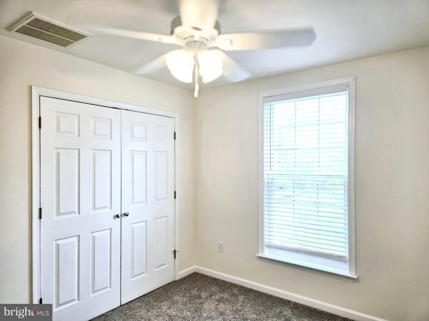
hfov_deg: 73.9
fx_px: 285
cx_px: 214
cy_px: 160
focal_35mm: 23
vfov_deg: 58.9
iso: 16
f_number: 1.7
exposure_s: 1/120
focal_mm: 6.3
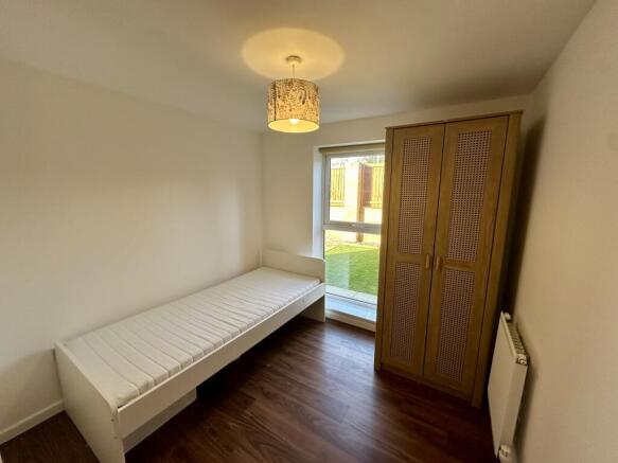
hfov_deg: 102.1
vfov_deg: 85.7
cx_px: 309
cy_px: 232
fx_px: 250
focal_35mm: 14
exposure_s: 1/99
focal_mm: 2.22
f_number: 2.2
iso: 125
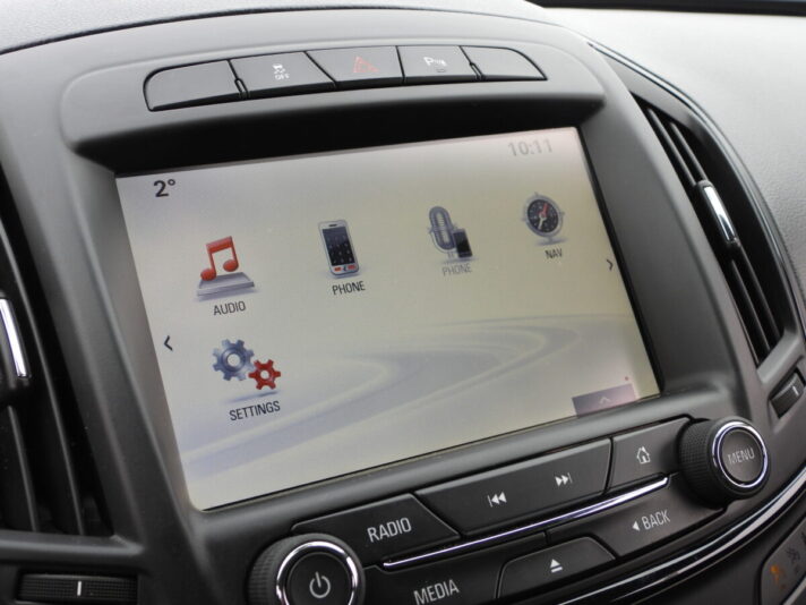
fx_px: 1024
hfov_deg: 42.9
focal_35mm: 44
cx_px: 403
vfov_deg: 32.9
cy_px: 302
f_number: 3.2
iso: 100
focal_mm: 7.9
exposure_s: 1/125
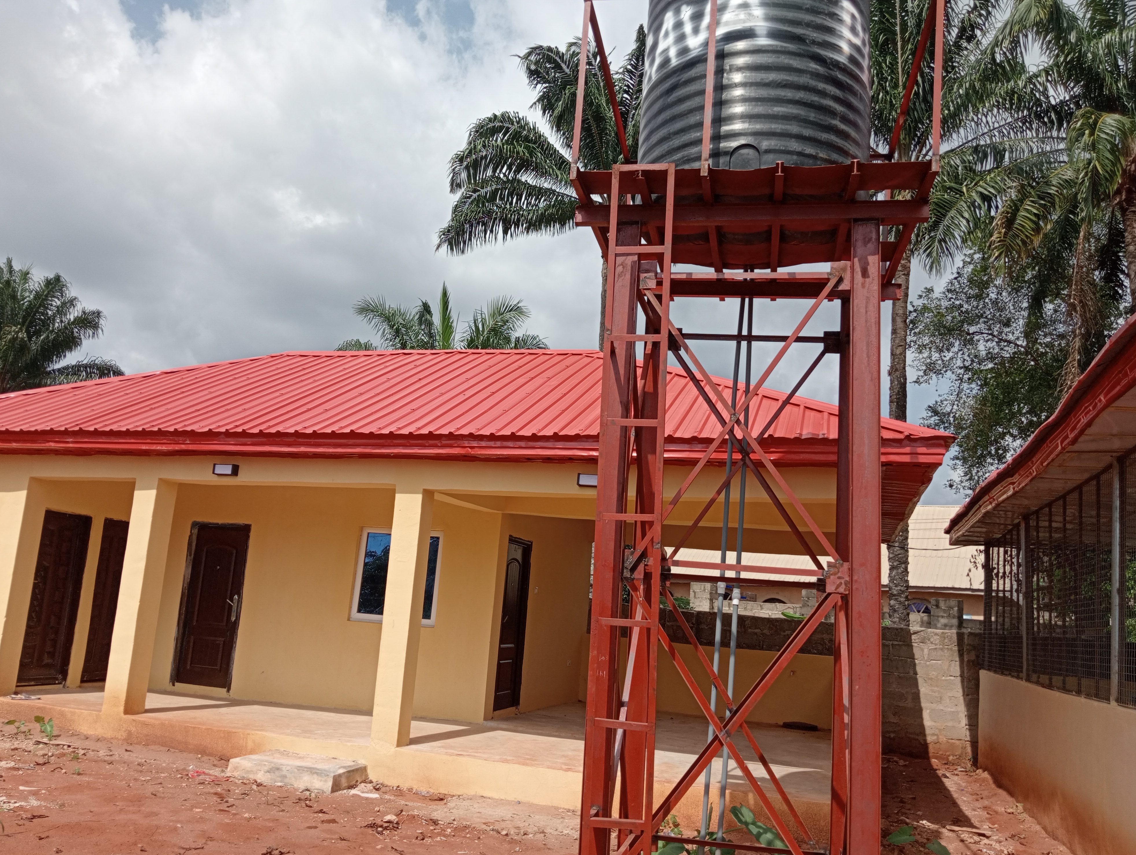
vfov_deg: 48.3
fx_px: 953
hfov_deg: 61.6
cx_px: 552
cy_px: 442
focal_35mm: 29
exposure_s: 1/949
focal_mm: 4.04
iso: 112
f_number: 1.8
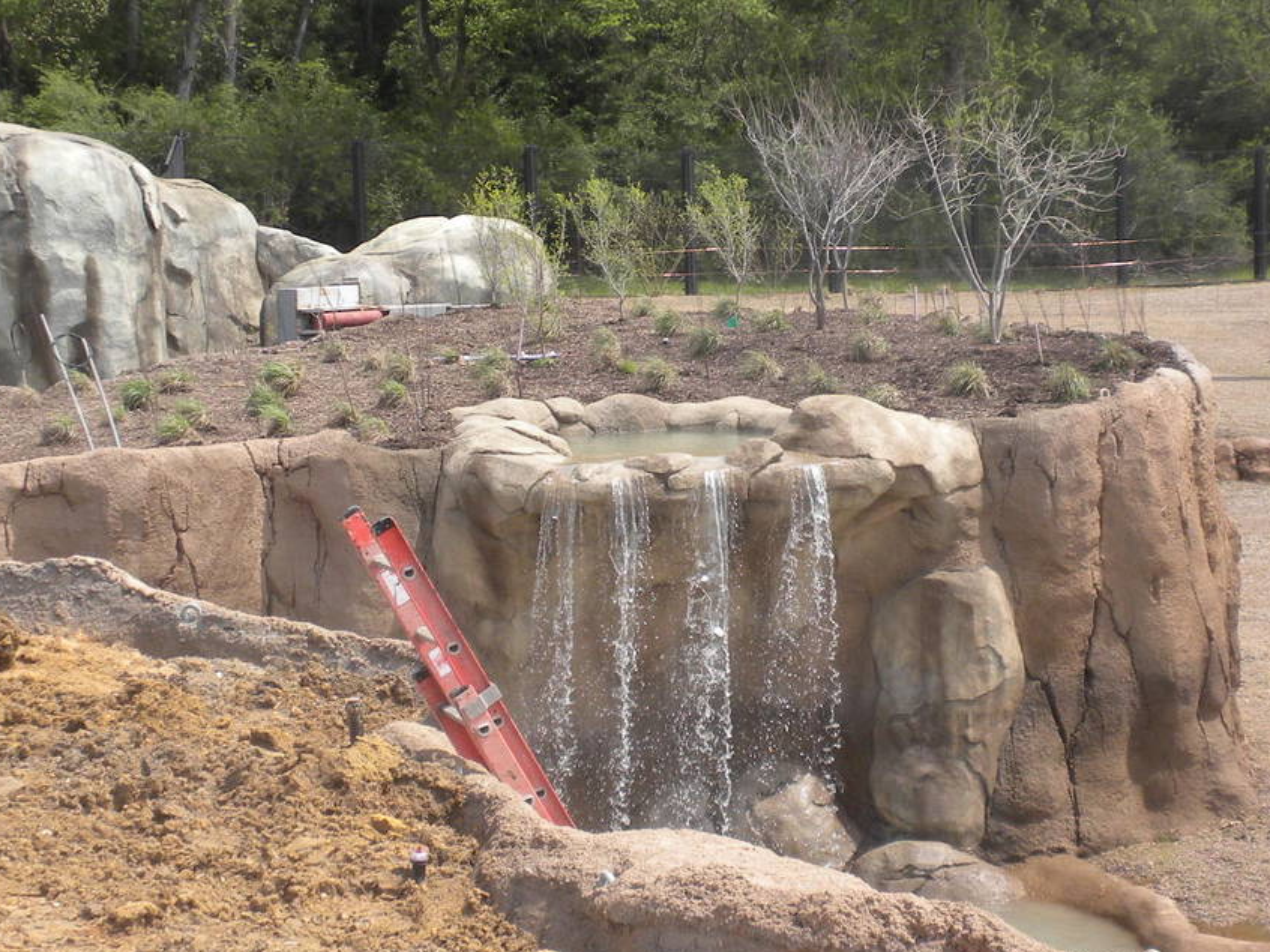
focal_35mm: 70
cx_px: 656
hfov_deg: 27.8
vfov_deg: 21.0
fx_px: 2567
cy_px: 505
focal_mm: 6.6
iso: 64
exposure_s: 1/518
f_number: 3.5
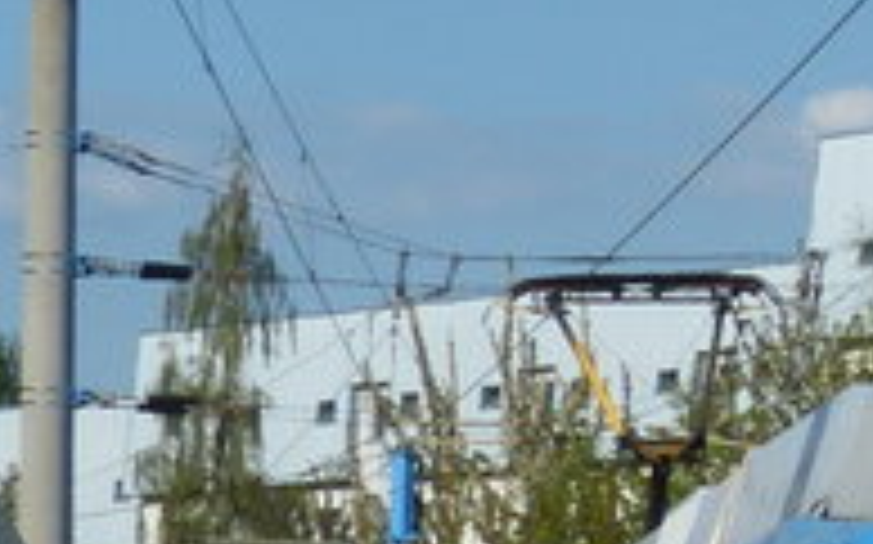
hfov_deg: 6.0
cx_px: 1868
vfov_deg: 3.8
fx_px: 8108
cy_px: -45
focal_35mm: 341
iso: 100
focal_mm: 9.4
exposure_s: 1/640
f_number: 5.6
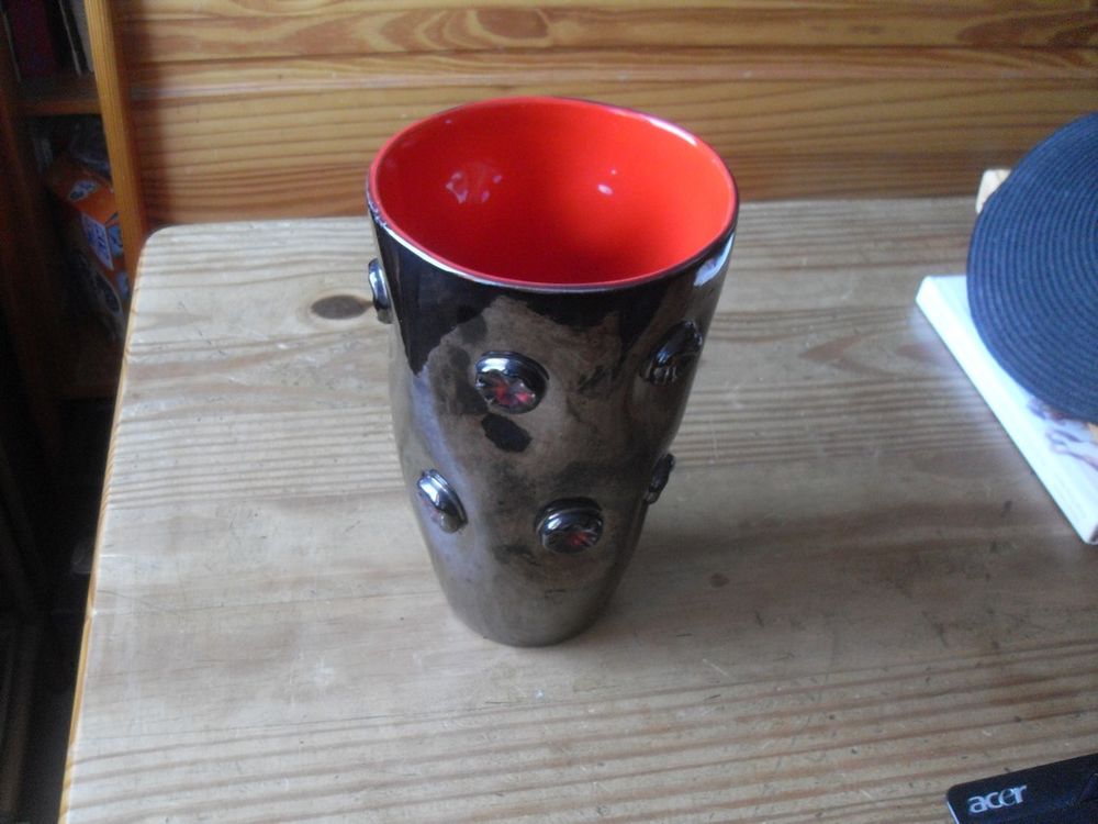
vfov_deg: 38.7
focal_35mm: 37
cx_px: 549
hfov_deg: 50.1
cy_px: 412
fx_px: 1174
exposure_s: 1/6
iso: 200
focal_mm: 6.3
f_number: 2.8
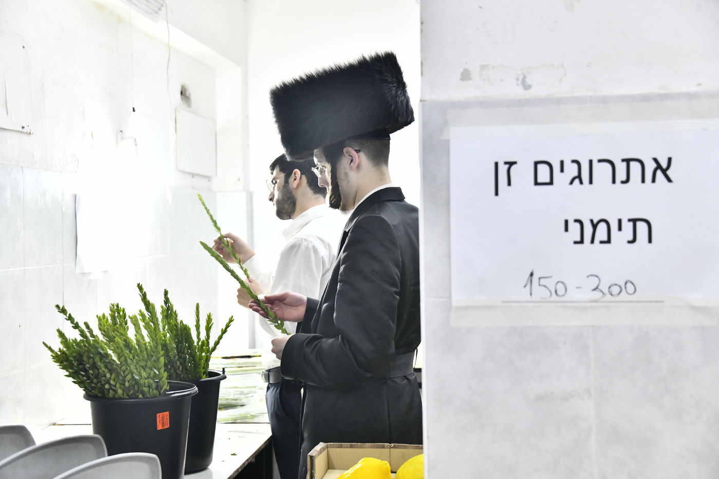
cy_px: 240
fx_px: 1158
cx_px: 360
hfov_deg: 34.5
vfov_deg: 23.4
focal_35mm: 58
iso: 2500
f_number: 5
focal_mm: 58
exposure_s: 1/80
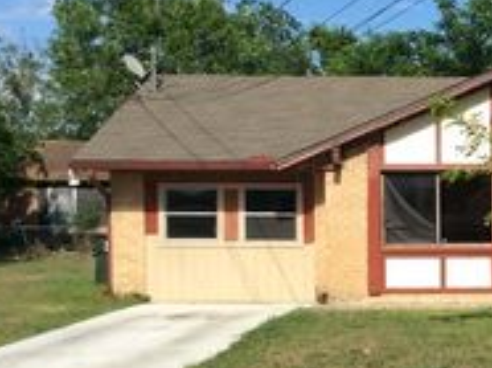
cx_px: 540
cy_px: 266
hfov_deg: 21.6
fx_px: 1221
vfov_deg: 17.1
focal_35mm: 86
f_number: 2.4
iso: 32
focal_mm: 3.3
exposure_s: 1/1845
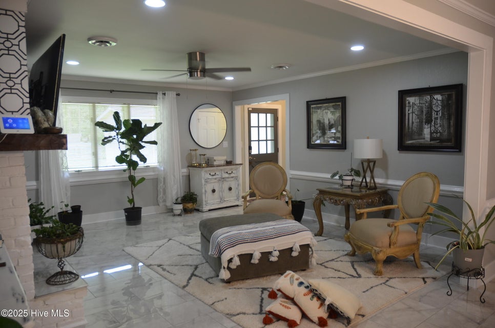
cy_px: 164
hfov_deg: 67.5
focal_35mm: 27
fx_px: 371
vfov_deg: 47.7
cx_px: 248
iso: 400
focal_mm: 18
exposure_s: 1/60
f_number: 4
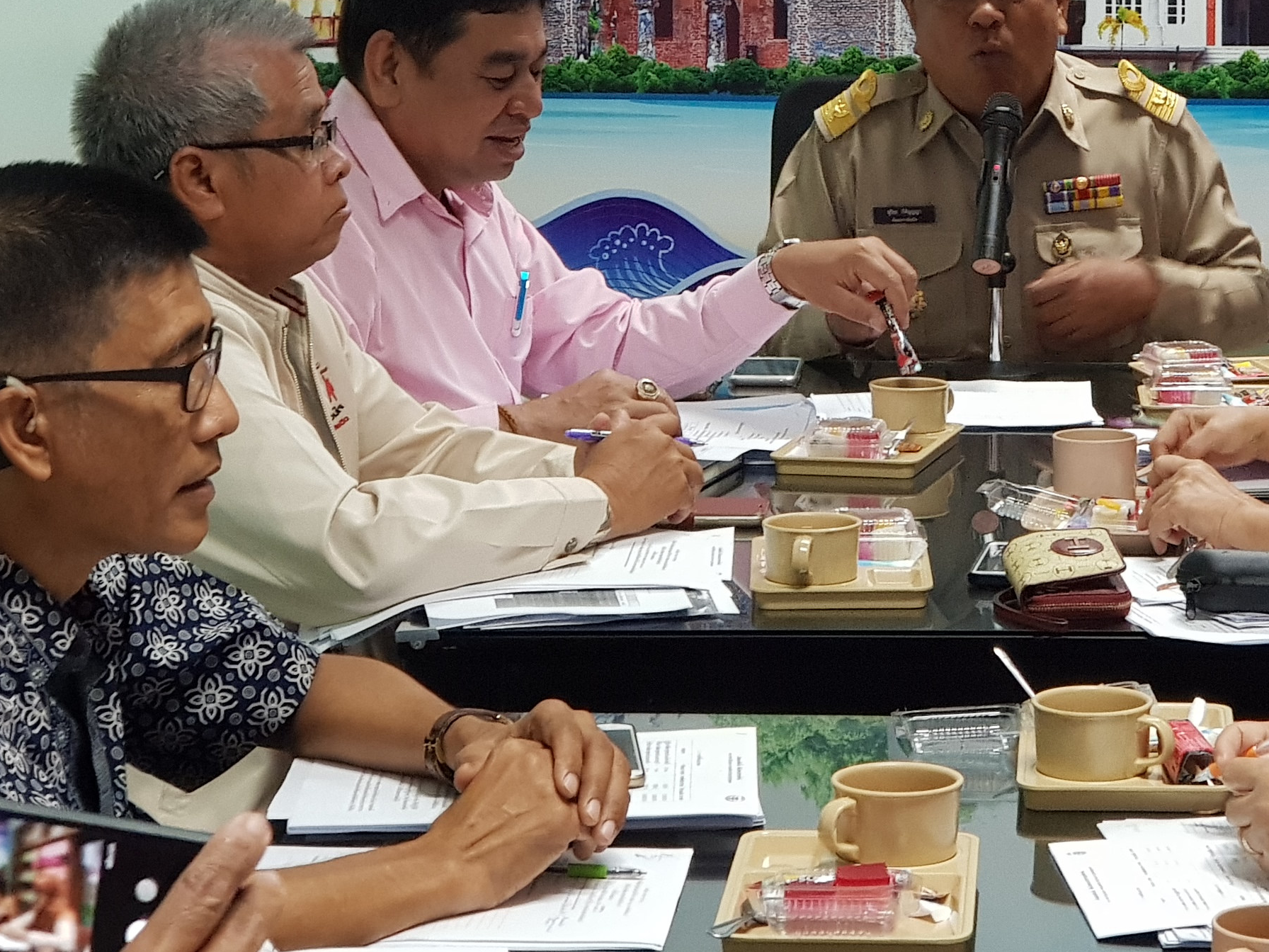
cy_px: -19
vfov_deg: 12.5
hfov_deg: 16.7
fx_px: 4289
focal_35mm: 117
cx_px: 984
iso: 200
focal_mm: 6
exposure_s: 1/20
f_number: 2.4
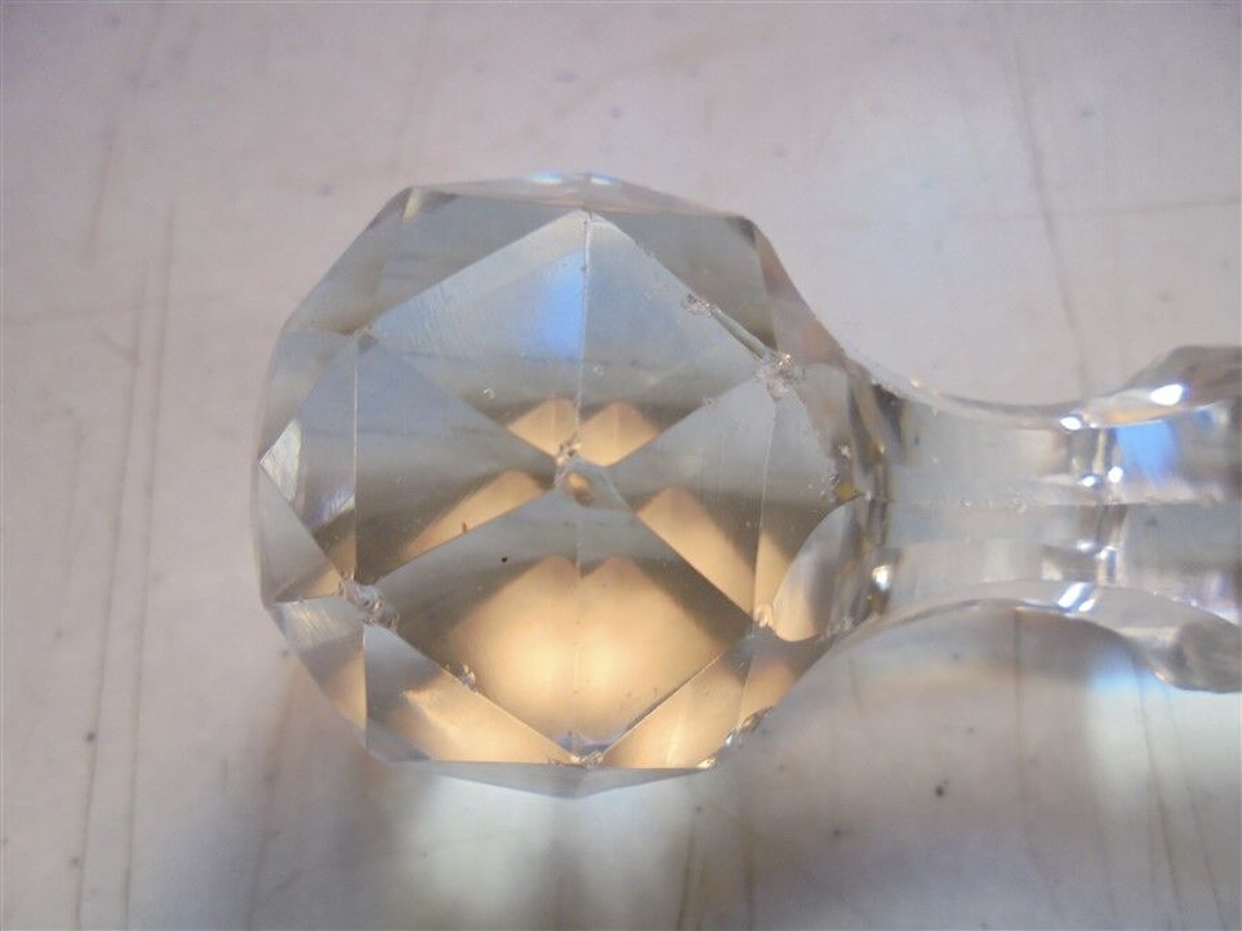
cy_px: 466
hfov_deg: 67.3
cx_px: 621
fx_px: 933
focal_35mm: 26
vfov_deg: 53.1
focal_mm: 4.6
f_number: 3.5
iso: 200
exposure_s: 1/30
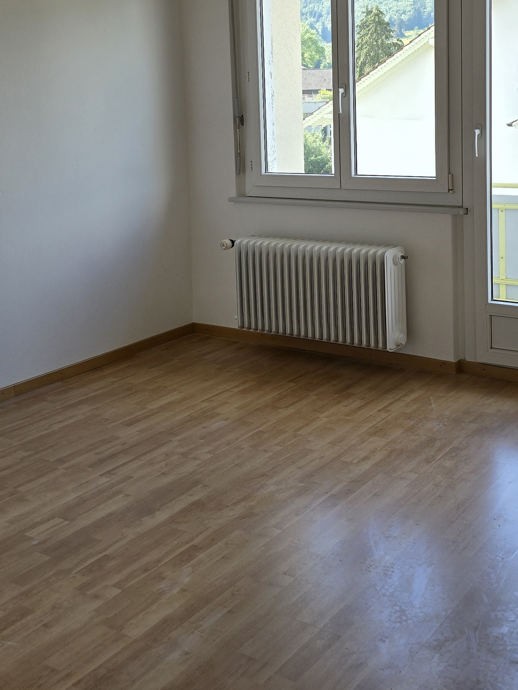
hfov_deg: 32.8
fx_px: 878
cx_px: 311
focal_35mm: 44
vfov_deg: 42.0
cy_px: 200
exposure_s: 1/180
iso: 25
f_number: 1.7
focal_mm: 6.3
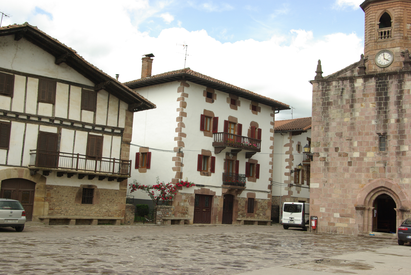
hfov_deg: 46.3
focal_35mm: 42
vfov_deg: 32.0
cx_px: 206
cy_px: 138
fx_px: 480
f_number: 9.5
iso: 200
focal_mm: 28
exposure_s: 1/180
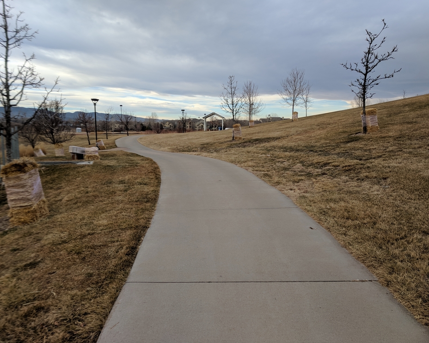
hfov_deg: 62.2
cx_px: 209
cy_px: 172
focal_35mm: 28
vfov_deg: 51.5
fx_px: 355
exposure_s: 1/551
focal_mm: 4.67
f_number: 2
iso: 50
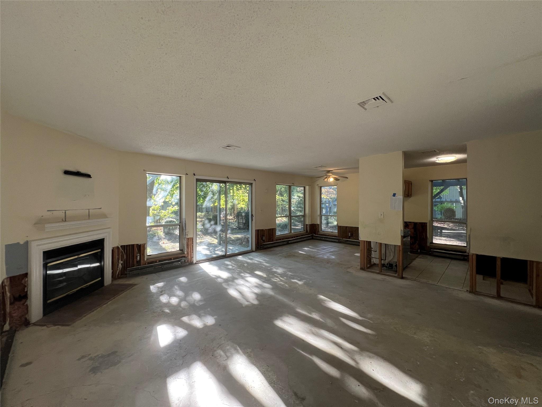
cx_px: 271
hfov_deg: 106.2
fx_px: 204
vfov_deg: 89.9
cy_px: 204
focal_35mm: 13
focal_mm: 1.57
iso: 125
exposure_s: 1/120
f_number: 1.8
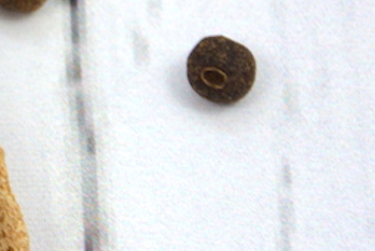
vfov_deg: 2.8
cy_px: -20
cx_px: -235
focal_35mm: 496
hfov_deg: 4.1
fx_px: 5173
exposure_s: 1/30
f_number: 5.3
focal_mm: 70
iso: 400
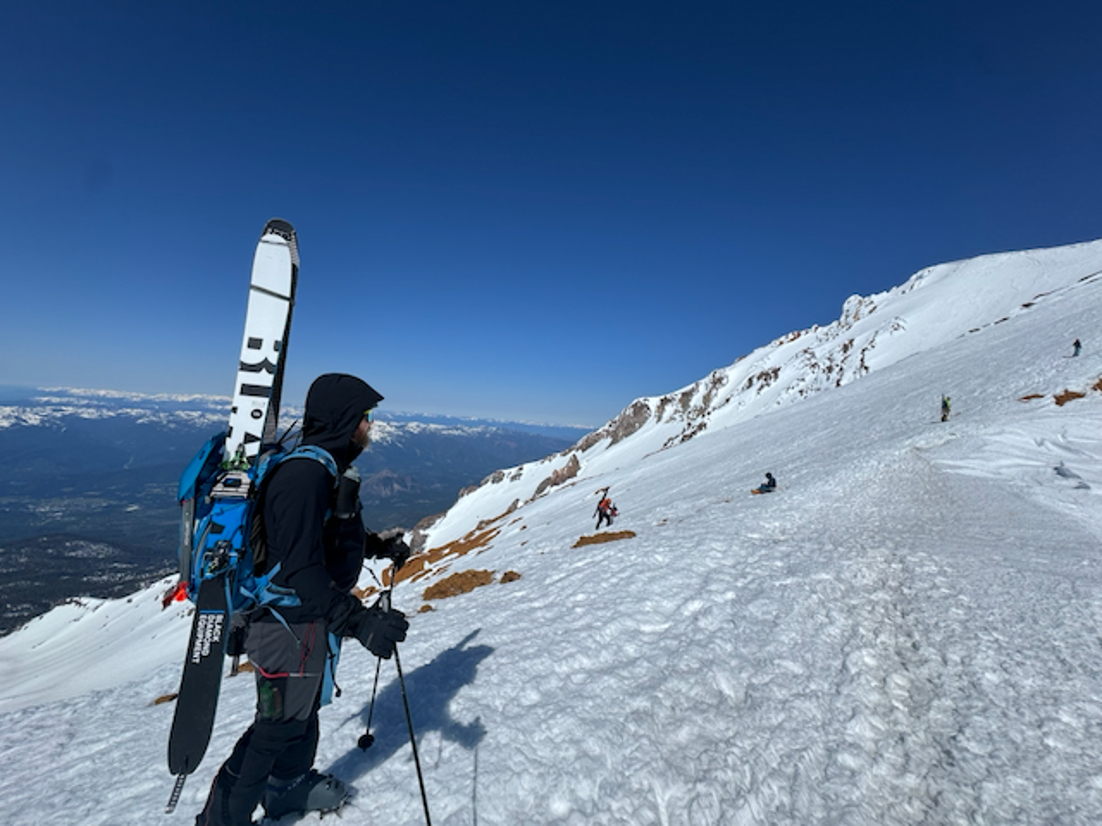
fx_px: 446
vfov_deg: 85.7
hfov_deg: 102.1
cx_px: 551
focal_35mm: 14
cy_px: 413
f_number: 2.2
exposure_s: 1/5650
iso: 32
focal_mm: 2.22
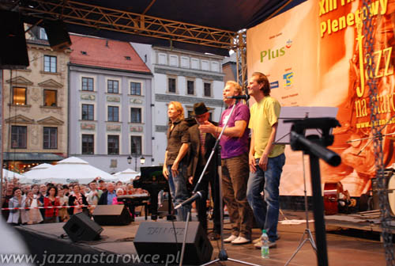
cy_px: 133
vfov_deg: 32.1
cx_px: 198
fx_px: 462
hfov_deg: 46.3
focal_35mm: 42
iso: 900
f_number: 4
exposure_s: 1/30
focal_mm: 28
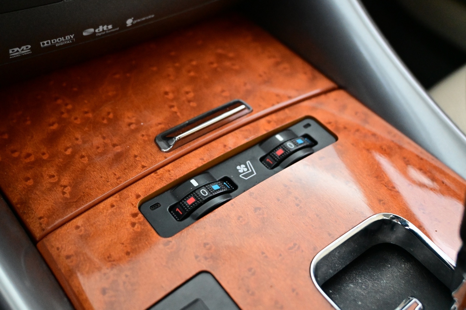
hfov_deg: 53.1
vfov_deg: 36.9
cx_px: 233
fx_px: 466
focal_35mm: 36
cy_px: 155
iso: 6400
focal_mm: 24
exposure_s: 1/40
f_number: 4.2
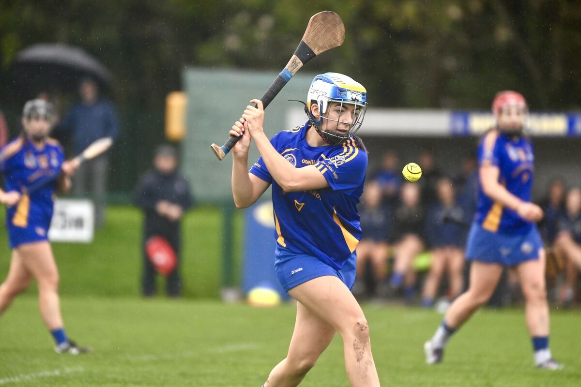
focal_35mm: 500
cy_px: 194
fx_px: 8069
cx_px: 290
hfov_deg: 4.1
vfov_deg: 2.7
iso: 2000
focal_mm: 500
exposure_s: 1/1000
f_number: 5.6
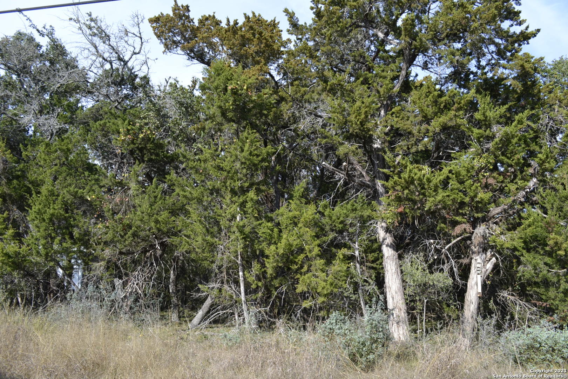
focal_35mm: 27
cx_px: 284
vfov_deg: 47.9
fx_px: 426
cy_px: 190
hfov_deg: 67.4
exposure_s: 1/160
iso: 100
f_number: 6.3
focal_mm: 18
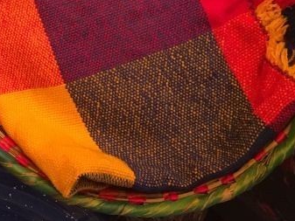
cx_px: -102
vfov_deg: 16.8
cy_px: 5
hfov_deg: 20.5
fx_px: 733
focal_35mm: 86
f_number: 2.2
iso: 200
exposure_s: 1/30
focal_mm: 4.15
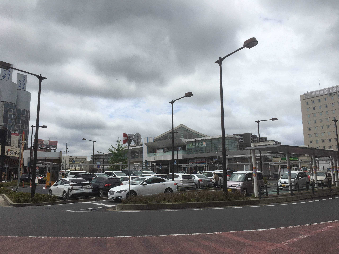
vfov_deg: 48.2
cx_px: 170
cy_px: 127
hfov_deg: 61.7
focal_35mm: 29
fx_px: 284
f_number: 2.2
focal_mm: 4.15
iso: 25
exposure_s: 1/3663
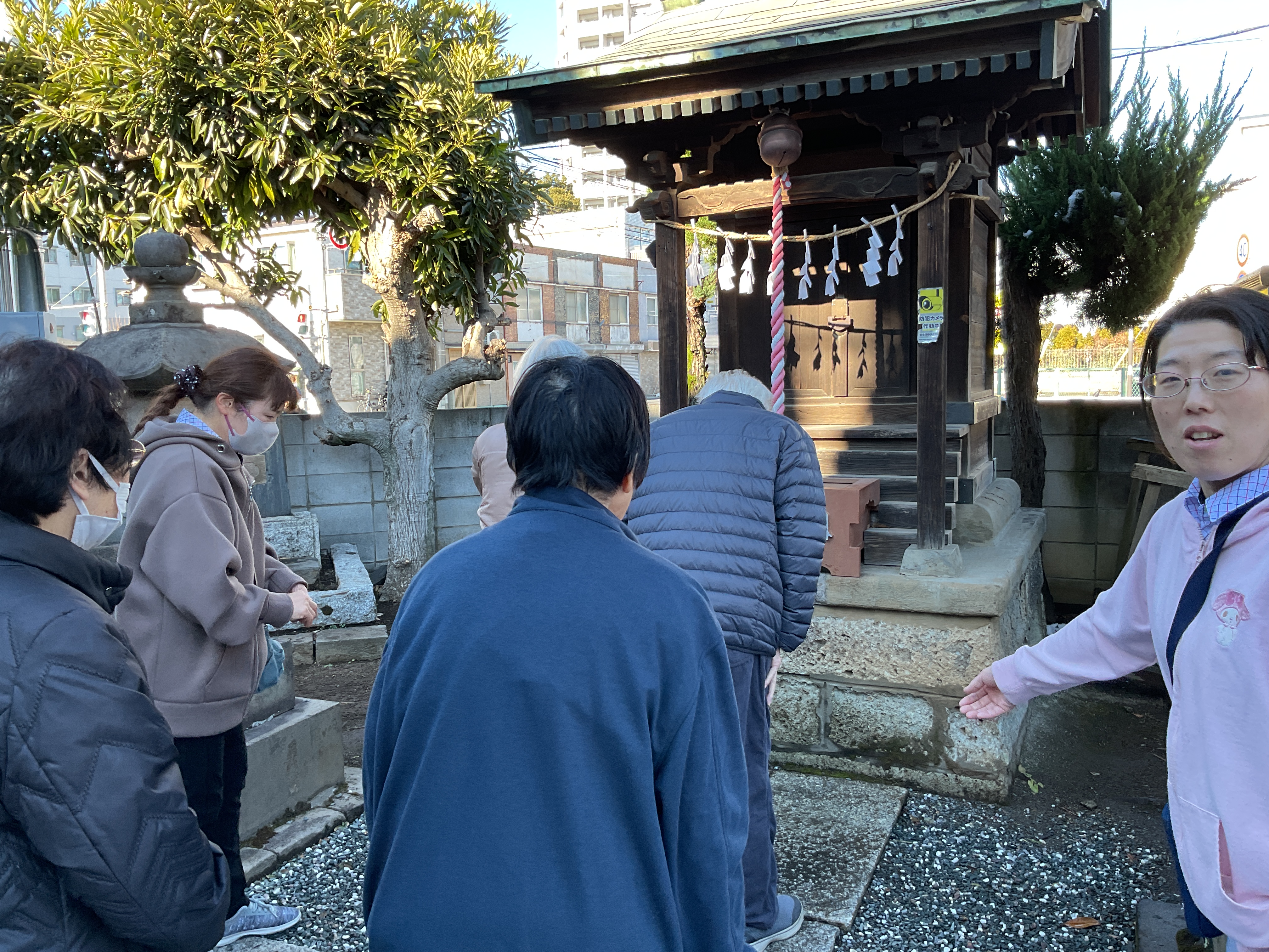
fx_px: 1063
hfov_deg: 61.7
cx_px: 634
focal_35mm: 29
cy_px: 476
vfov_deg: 48.2
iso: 25
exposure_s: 1/120
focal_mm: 3
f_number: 1.8
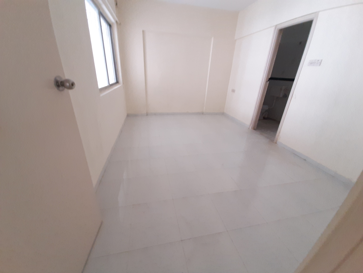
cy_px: 136
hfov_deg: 106.2
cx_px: 182
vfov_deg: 89.9
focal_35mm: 13
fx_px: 136
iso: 200
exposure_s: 1/25
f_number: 2.2
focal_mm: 1.42
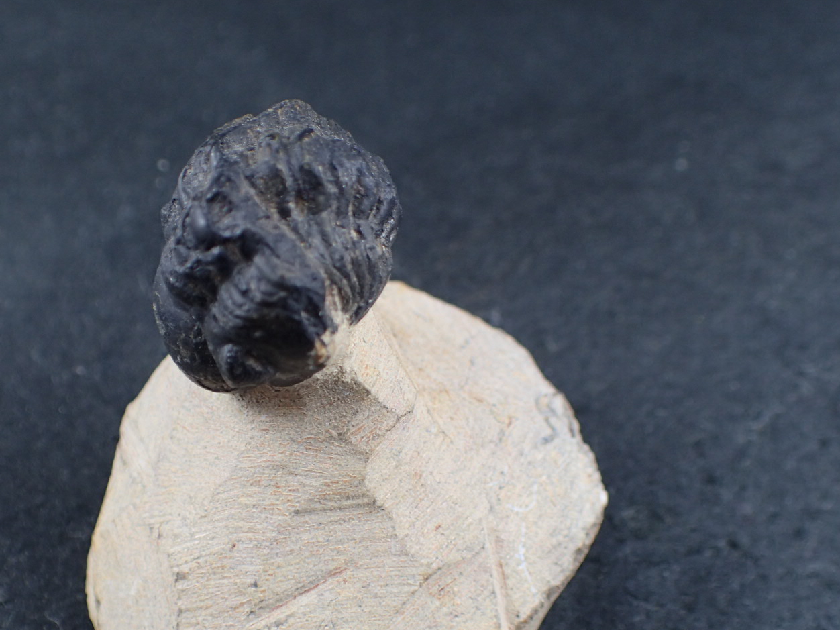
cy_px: 420
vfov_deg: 31.3
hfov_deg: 41.0
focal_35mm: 46
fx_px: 1116
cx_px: 333
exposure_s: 1/160
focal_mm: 5.5
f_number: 2.3
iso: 100
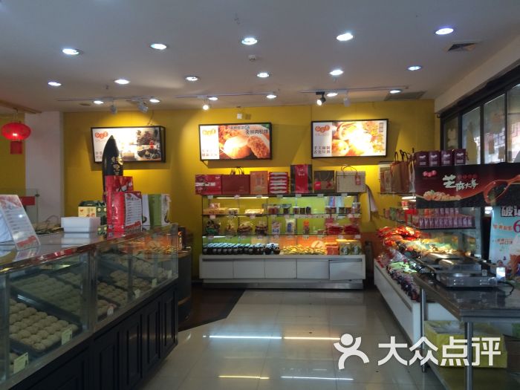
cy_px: 195
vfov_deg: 48.2
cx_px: 260
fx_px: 436
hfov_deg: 61.7
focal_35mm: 29
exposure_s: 1/30
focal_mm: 4.15
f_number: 2.2
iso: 50
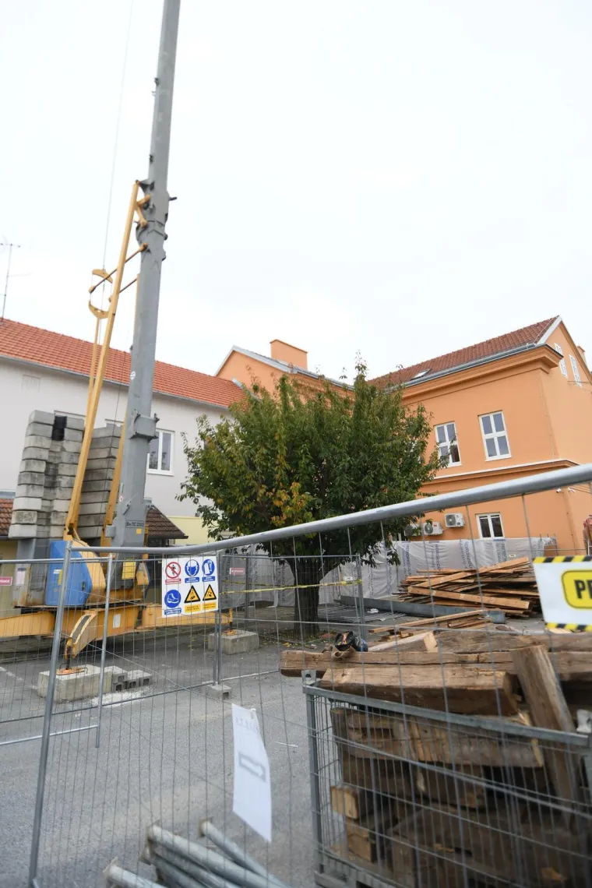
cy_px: 444
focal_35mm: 18
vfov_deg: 90.0
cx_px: 296
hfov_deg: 67.4
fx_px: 444
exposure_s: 1/500
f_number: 4
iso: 400
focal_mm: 12
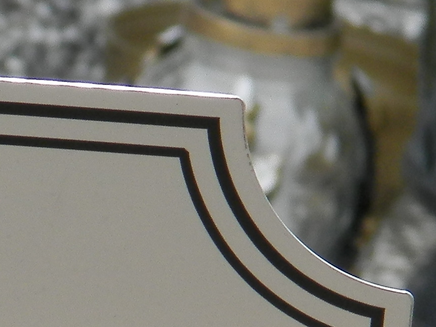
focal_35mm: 804
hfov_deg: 2.5
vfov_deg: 1.8
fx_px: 10128
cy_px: 598
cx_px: -181
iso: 80
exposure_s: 1/200
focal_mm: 27.4
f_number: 4.9
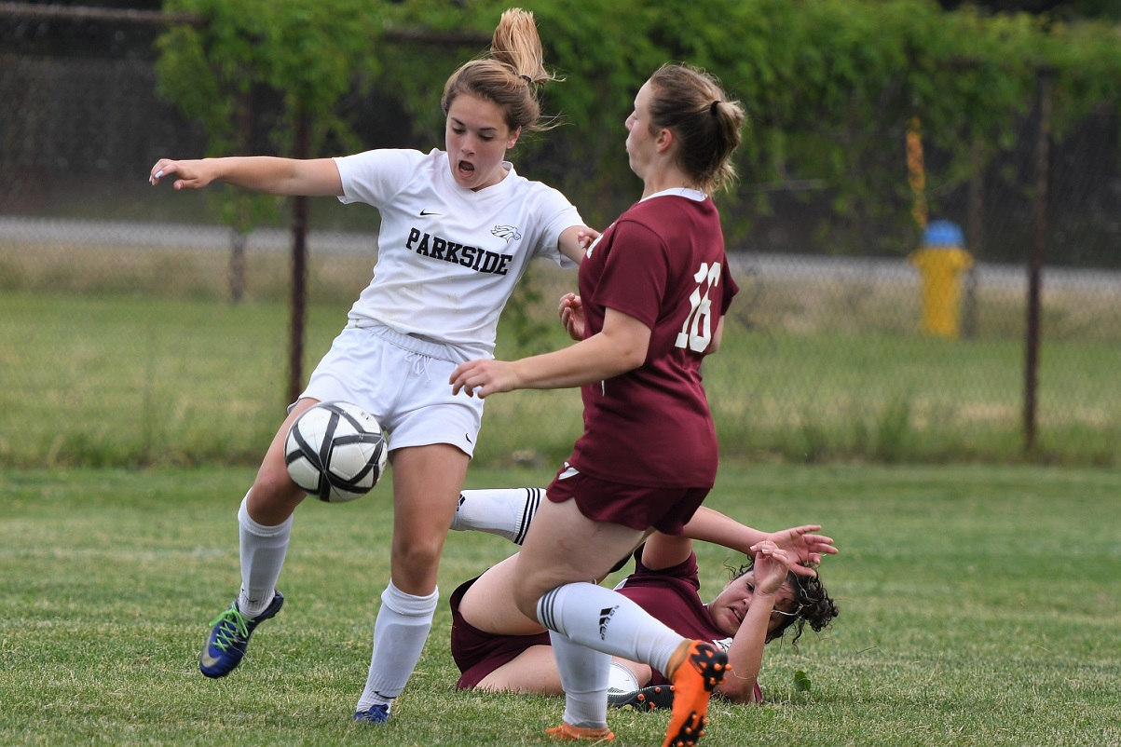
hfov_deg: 7.6
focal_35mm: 270
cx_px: 560
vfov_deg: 5.1
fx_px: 8407
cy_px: 374
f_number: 2.8
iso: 100
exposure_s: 1/1000
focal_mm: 180
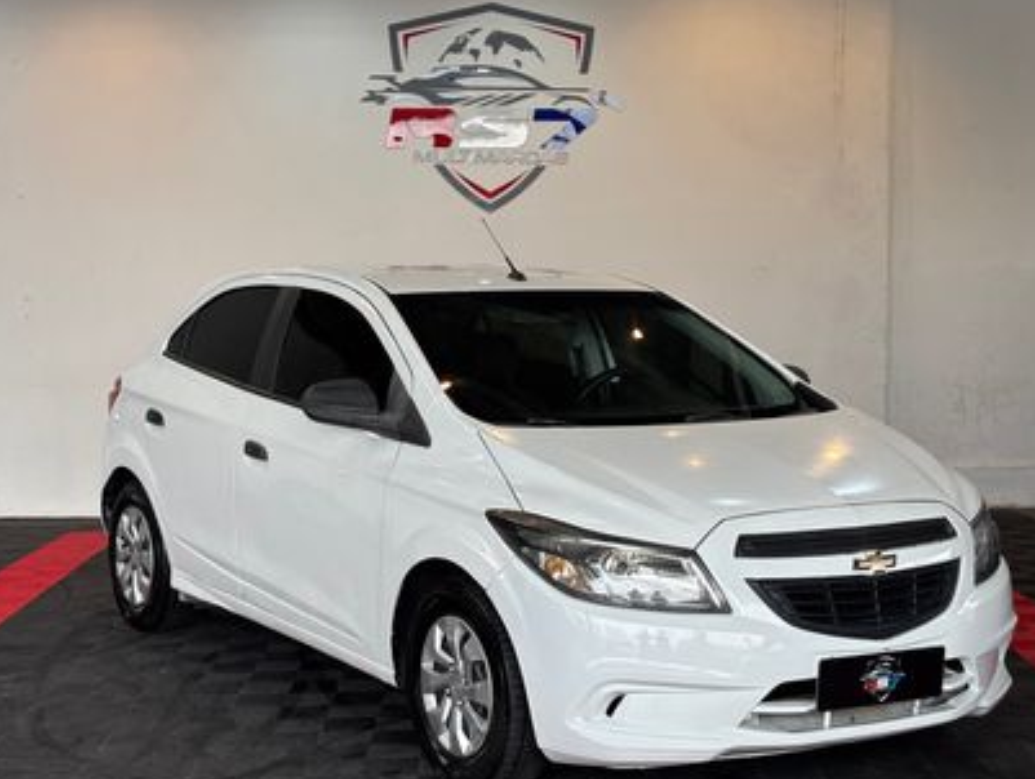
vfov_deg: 24.1
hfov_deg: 31.6
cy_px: 428
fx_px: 1827
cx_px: 511
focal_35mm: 61
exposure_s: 1/374
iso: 32
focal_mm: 5.96
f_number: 1.6
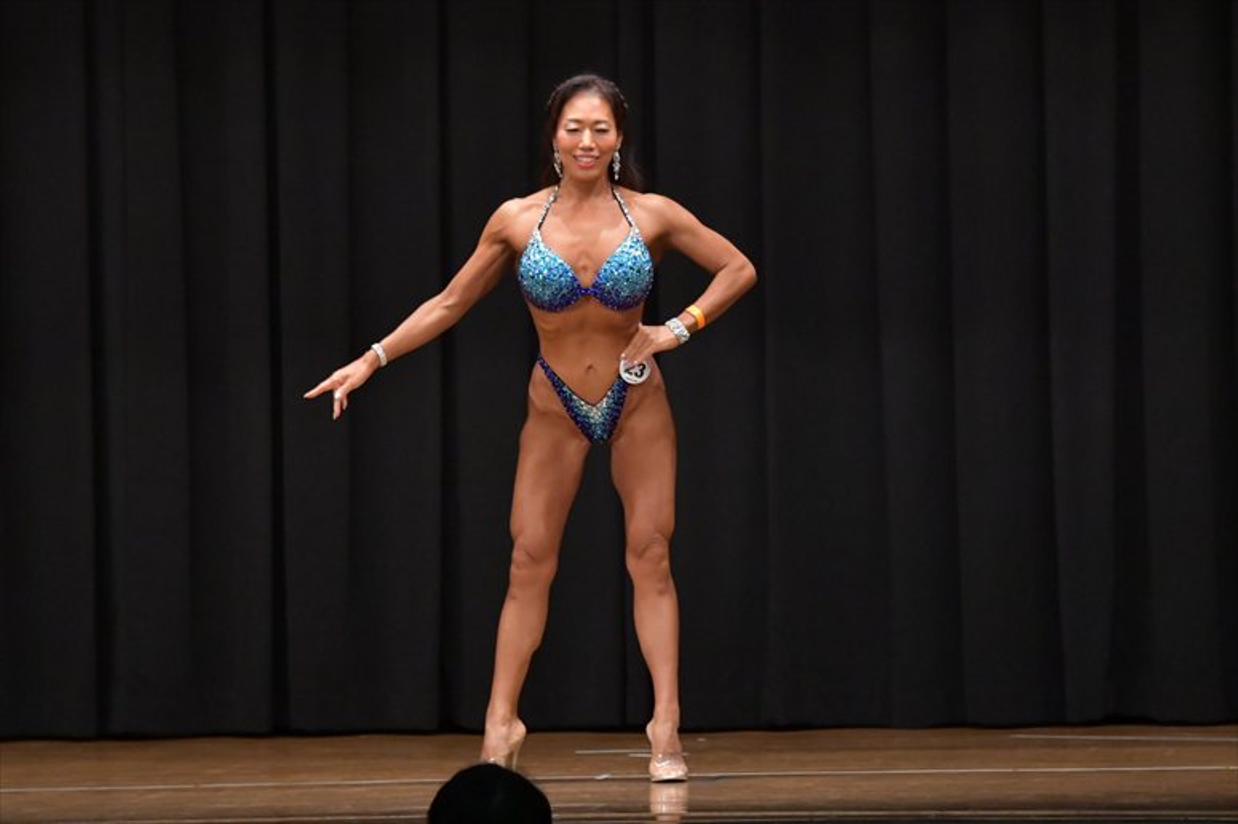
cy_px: 412
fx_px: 7459
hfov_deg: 9.5
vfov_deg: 6.3
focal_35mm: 217
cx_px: 619
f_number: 5.6
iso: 6400
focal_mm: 145
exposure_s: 1/400
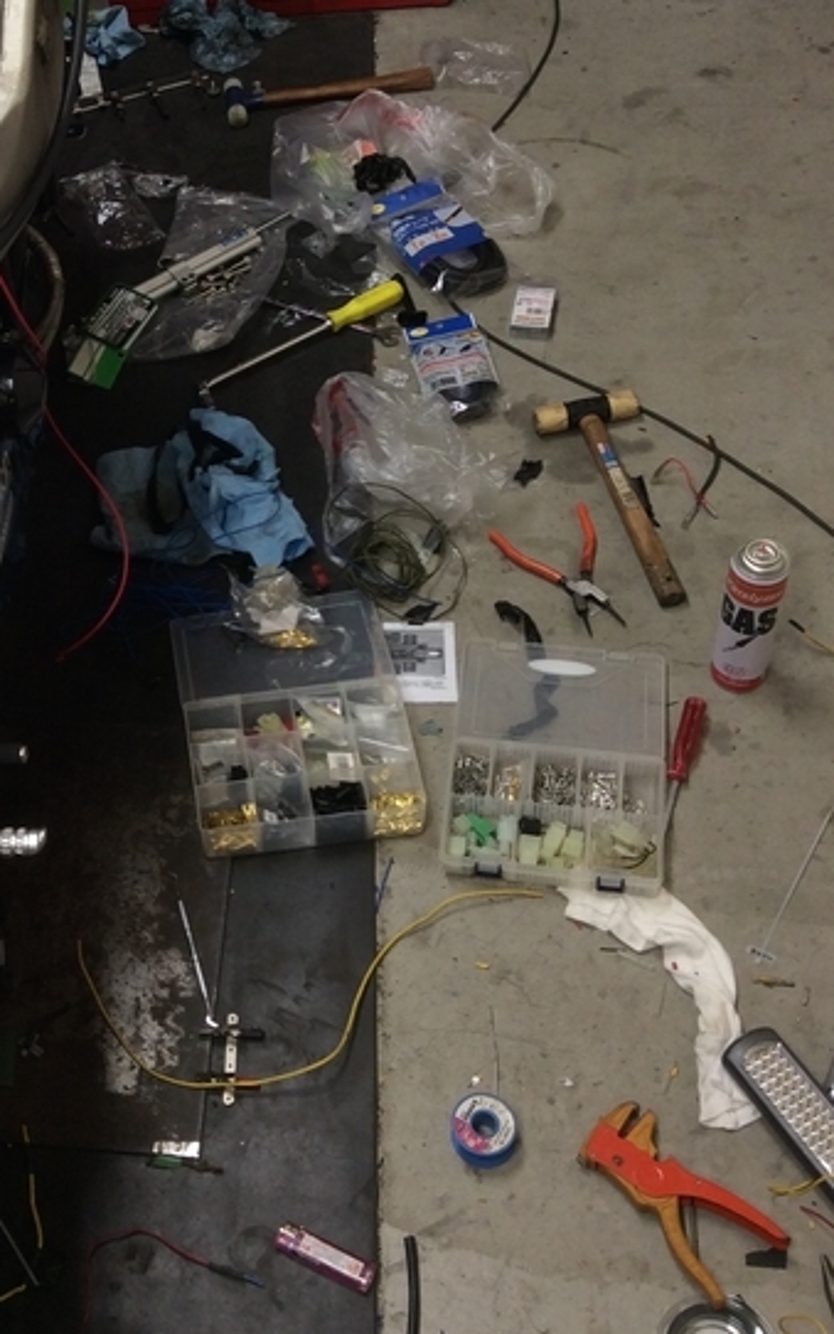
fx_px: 1817
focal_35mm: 50
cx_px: 157
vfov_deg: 40.2
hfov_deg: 25.4
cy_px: 559
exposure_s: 1/24
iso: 40
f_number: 2.4
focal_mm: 3.3
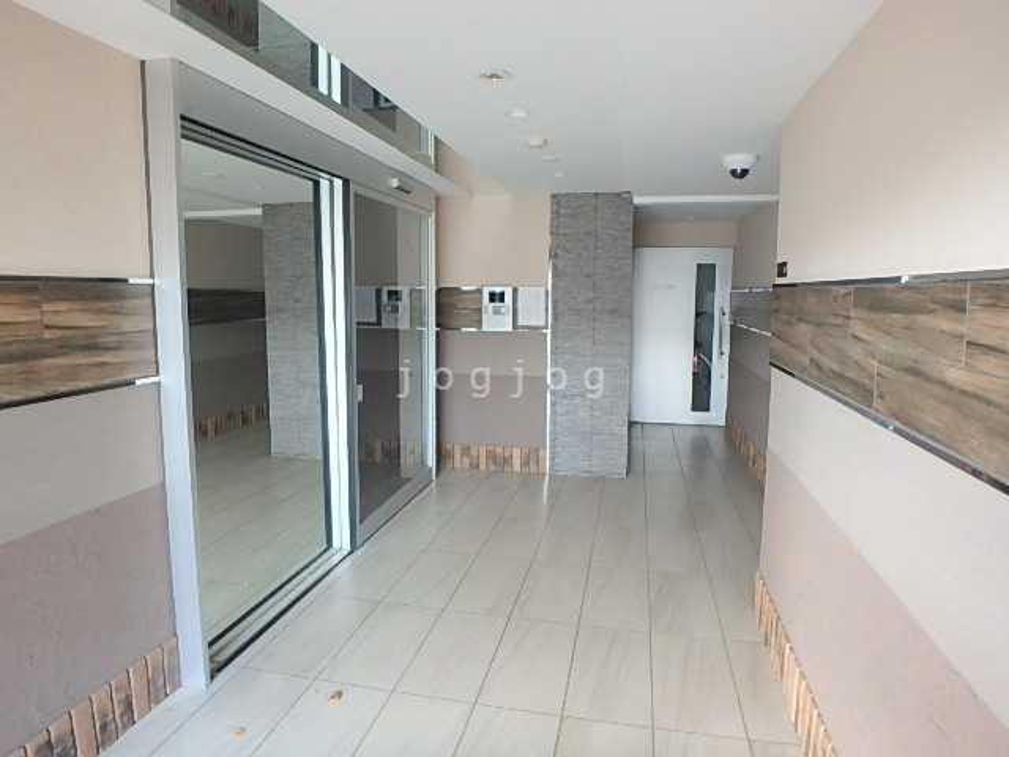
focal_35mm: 21
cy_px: 378
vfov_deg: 63.4
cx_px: 504
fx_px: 612
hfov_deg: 79.0
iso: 400
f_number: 3.5
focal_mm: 3.7
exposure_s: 1/30
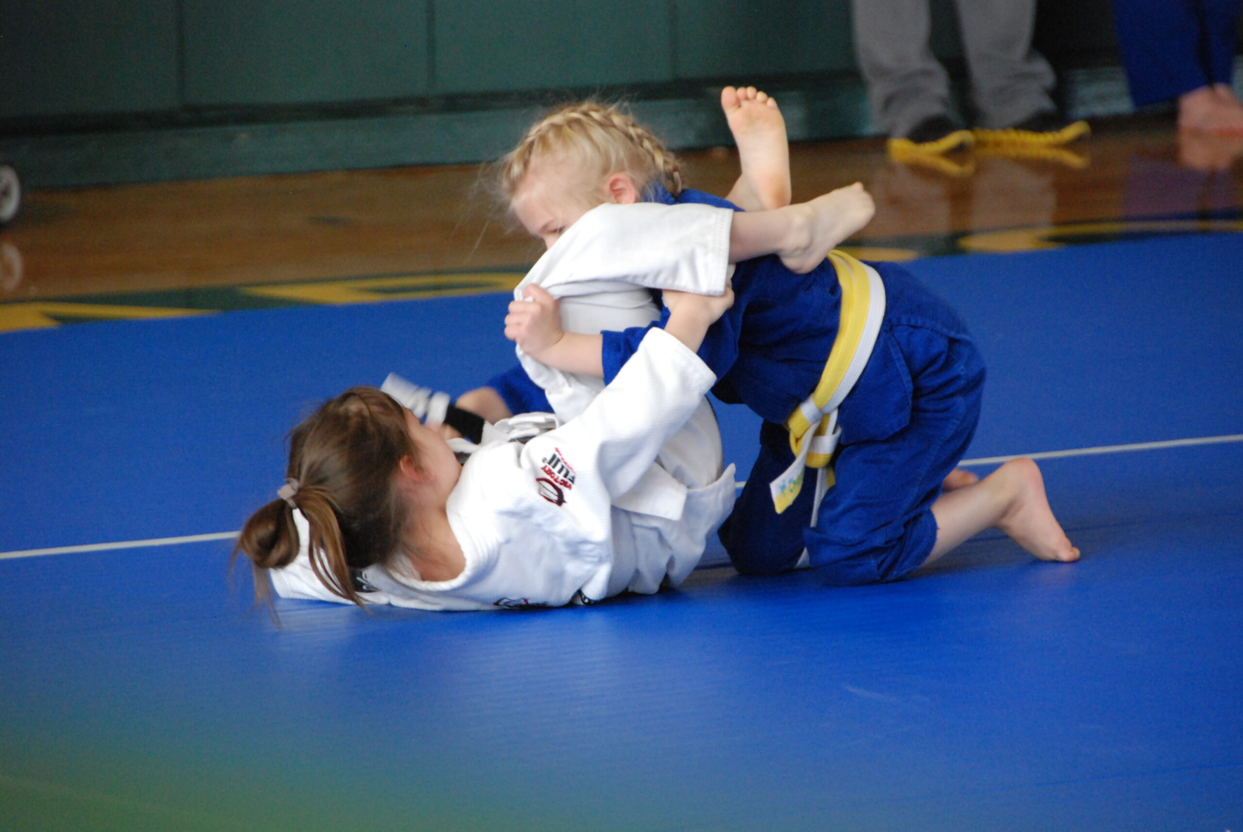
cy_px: 416
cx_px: 622
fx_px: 8816
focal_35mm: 255
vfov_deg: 5.4
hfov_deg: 8.1
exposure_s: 1/80
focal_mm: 170
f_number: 5.6
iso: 1600
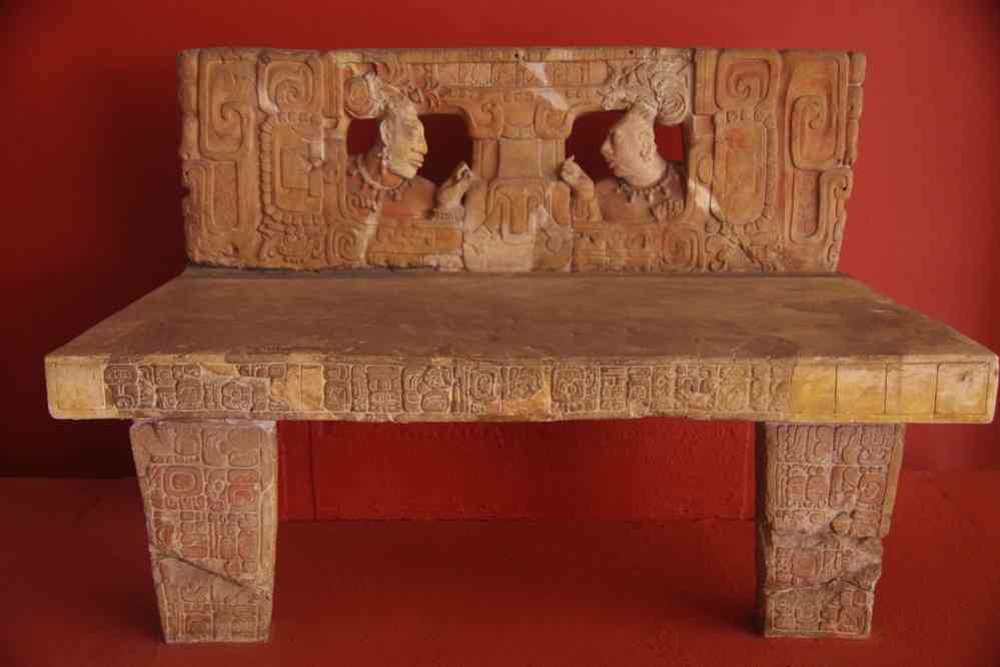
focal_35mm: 40
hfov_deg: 48.1
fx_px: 1121
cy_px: 334
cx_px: 500
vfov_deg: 33.1
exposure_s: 1/25
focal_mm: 26.9
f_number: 4
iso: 3200
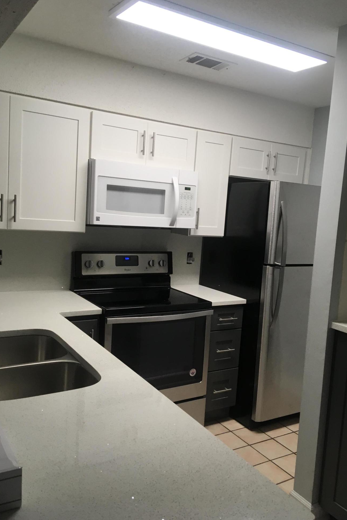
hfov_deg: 42.2
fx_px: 448
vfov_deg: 60.3
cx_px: 198
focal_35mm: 31
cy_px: 262
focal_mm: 4.15
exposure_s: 1/30
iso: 32
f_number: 2.2
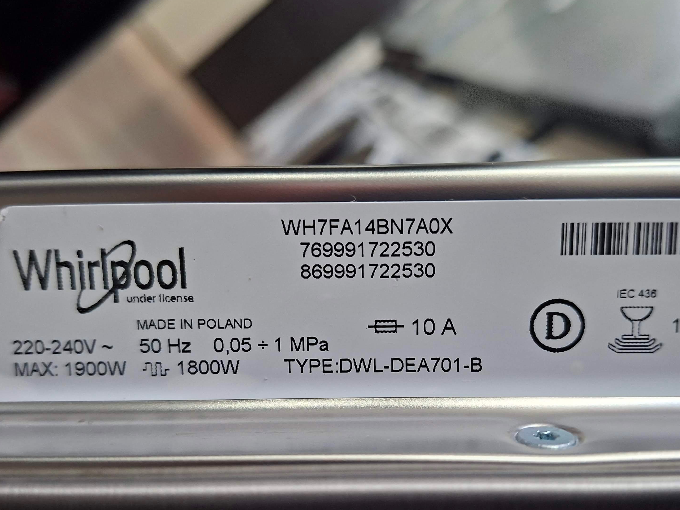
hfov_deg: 56.7
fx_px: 629
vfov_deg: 43.6
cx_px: 376
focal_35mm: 32
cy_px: 333
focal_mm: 5.54
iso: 320
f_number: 1.8
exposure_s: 1/100
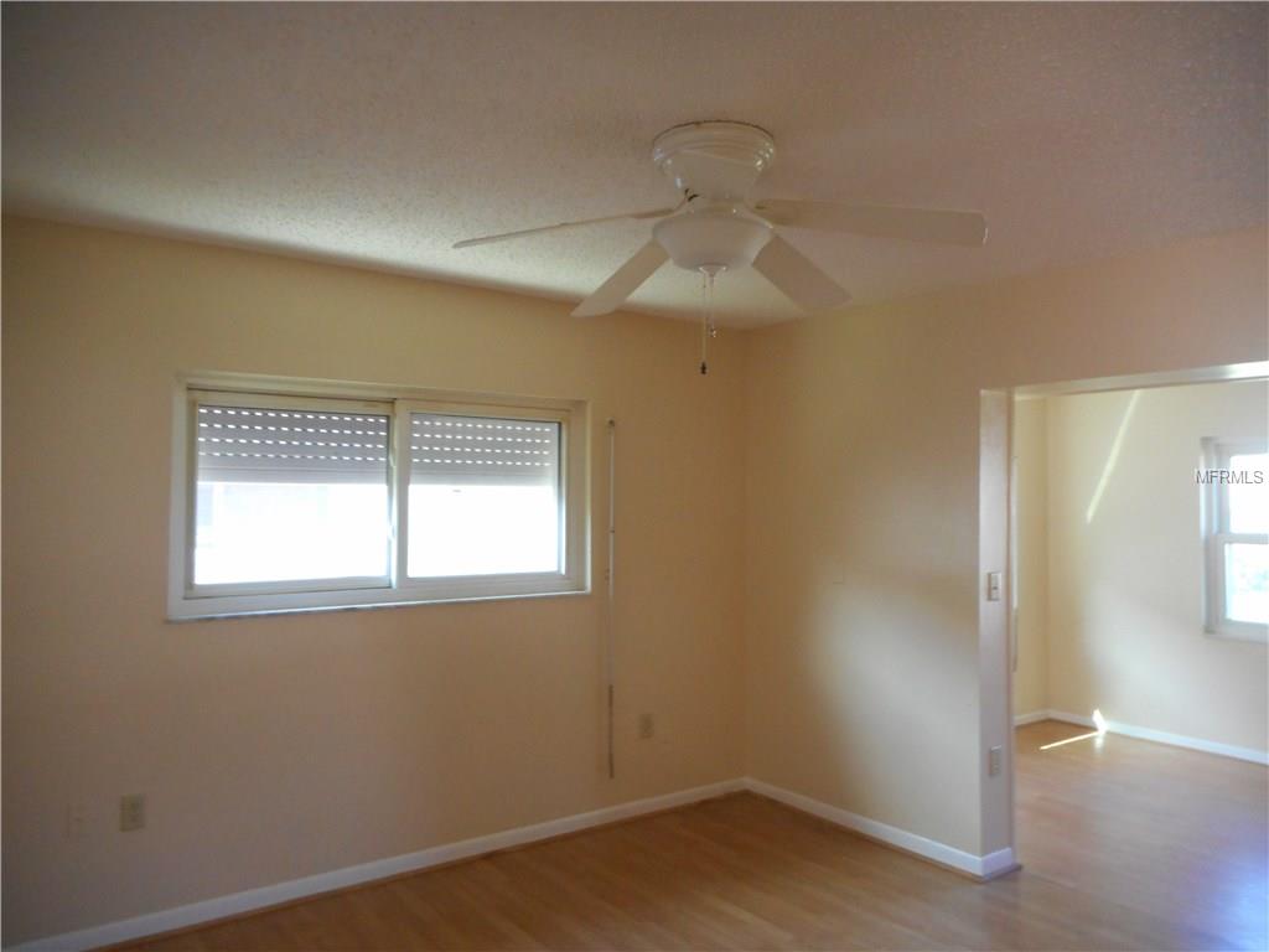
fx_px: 916
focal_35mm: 25
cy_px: 476
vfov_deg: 54.9
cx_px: 634
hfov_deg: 69.4
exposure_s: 1/30
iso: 400
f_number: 3.7
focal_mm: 4.5
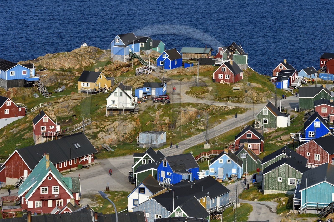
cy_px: 111
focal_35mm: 160
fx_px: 1483
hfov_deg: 12.8
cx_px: 167
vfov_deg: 8.6
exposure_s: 1/250
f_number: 11
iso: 200
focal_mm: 160
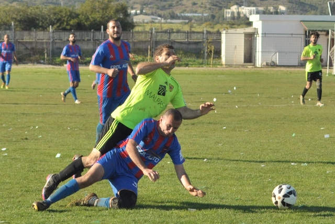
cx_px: 168
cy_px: 112
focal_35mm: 105
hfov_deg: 19.5
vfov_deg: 13.0
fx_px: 977
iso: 500
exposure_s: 1/2000
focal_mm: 70
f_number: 5.6
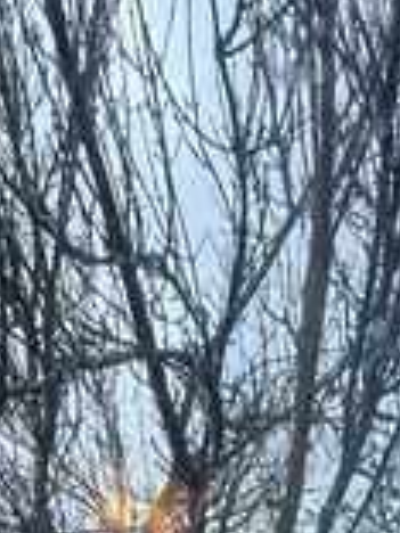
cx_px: 250
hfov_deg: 24.4
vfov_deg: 18.9
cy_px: 1078
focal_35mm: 60
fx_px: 924
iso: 64
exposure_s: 1/120
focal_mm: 2.22
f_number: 2.2
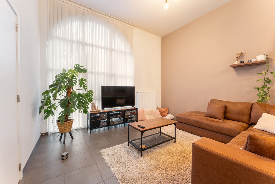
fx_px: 107
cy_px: 92
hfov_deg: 104.3
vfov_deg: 81.2
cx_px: 138
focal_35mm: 14
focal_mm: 14
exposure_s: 1/1.67
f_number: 11
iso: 250
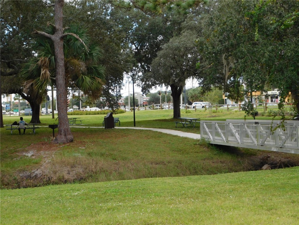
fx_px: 510
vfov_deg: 24.8
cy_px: 112
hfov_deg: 32.7
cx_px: 150
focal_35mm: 59
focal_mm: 10.4
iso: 125
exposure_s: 1/400
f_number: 4
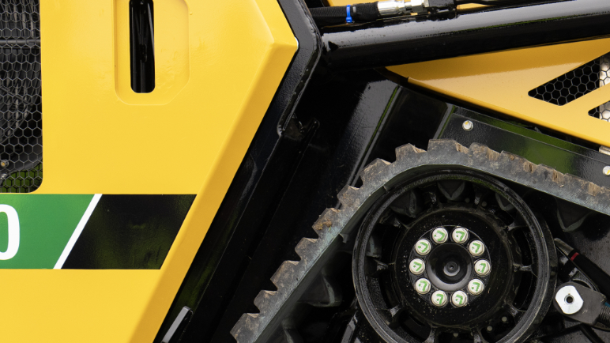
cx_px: 594
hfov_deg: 12.5
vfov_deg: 7.0
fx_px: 2766
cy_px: 415
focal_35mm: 171
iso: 640
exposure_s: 1/500
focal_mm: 70
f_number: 3.5
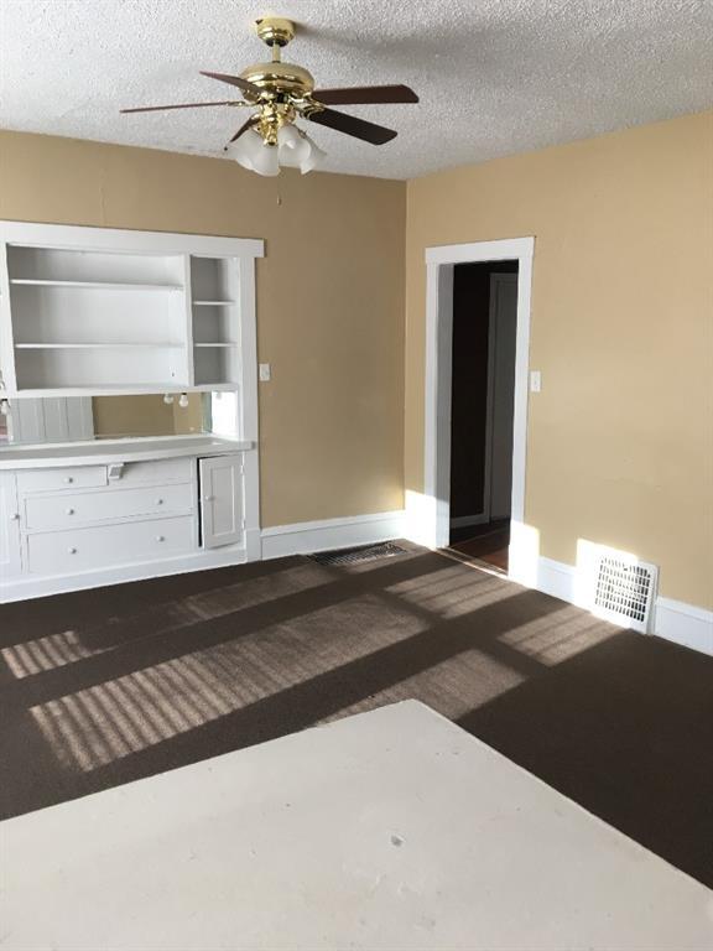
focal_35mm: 29
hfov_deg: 48.2
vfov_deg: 61.7
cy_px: 476
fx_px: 796
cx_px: 356
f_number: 2.2
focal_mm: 4.15
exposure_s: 1/30
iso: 50
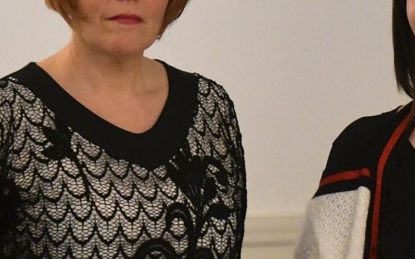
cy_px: 114
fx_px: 2397
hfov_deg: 9.9
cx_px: 170
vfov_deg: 6.2
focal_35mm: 212
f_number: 3.5
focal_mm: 44
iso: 2000
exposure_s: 1/100
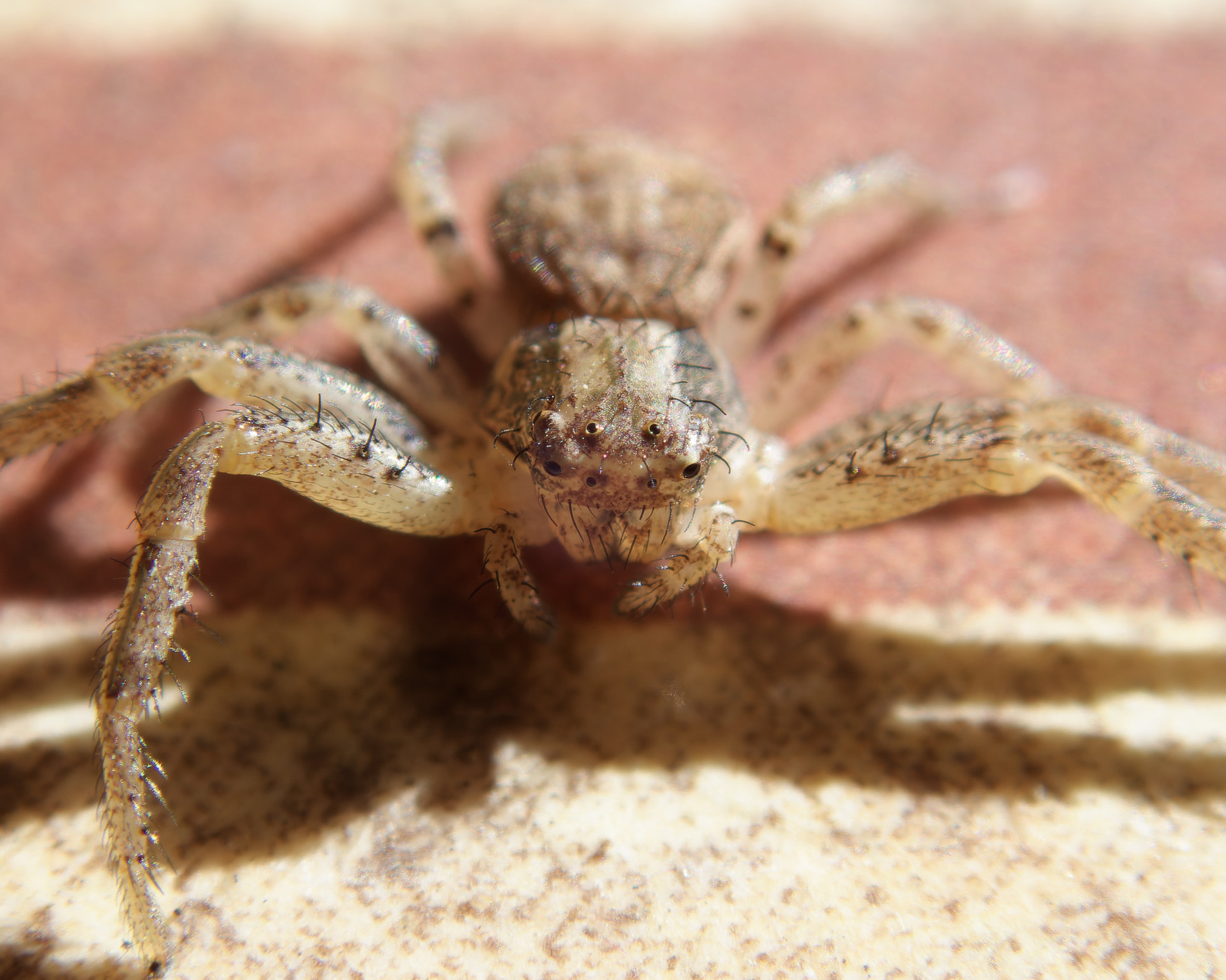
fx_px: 3810
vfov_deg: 14.7
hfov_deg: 18.3
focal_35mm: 105
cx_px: 601
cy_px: 493
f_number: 6.3
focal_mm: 18
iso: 160
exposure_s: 1/250
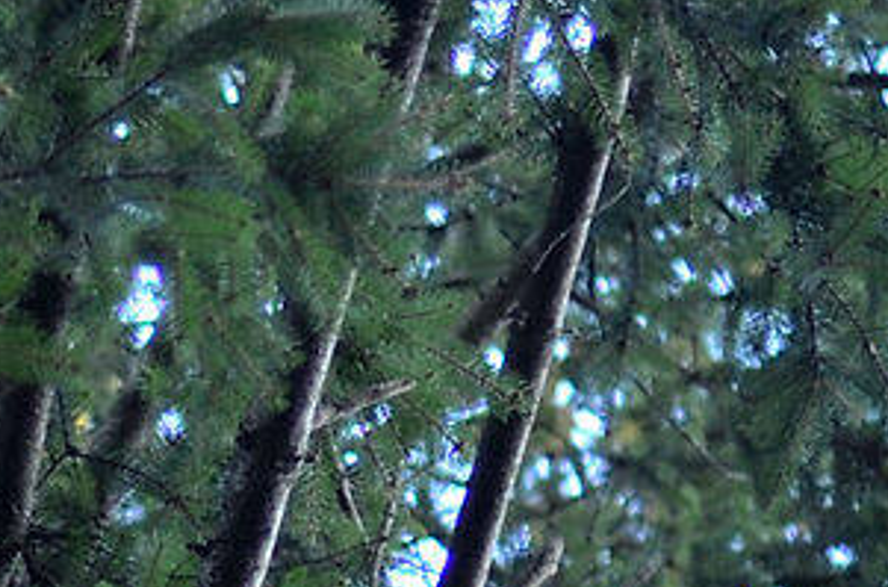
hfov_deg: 3.4
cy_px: 829
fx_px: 14712
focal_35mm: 598
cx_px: -684
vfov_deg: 2.3
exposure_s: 1/160
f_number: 1.8
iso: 140
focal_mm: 50
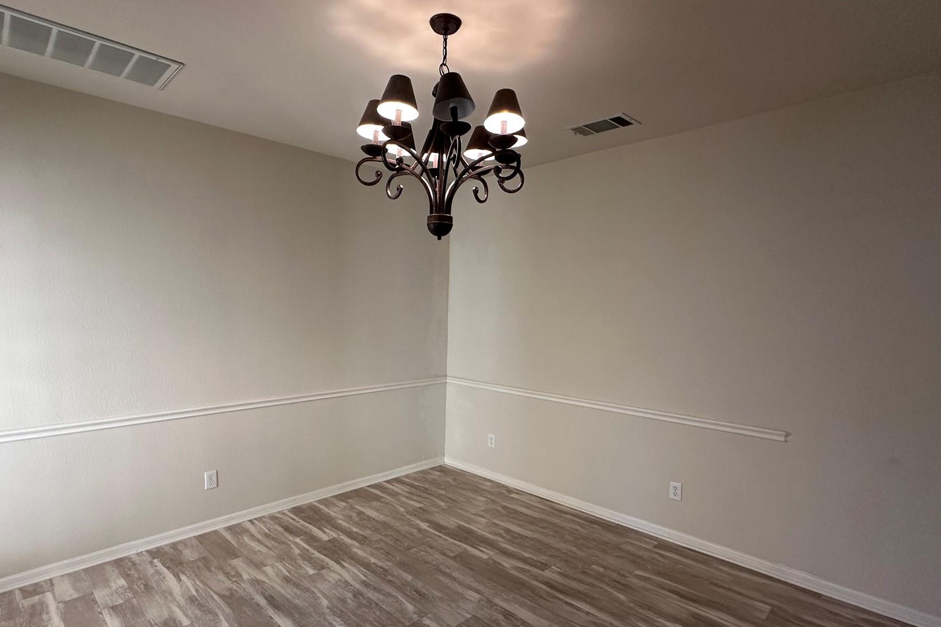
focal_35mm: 19
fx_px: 497
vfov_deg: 64.2
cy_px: 364
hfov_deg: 86.7
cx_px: 428
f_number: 2.2
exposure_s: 1/60
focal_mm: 2.22
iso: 160
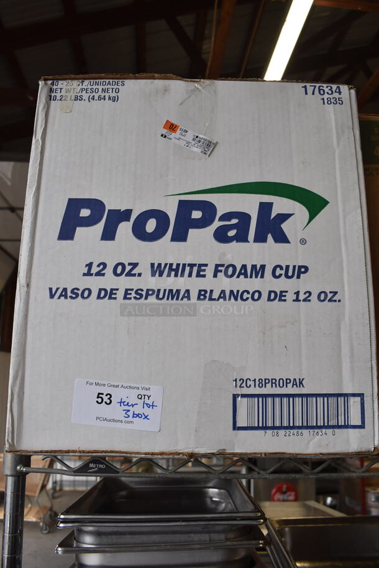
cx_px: 190
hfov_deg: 48.0
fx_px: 426
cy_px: 284
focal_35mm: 27
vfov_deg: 67.3
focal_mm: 18
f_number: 5.6
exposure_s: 1/125
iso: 400
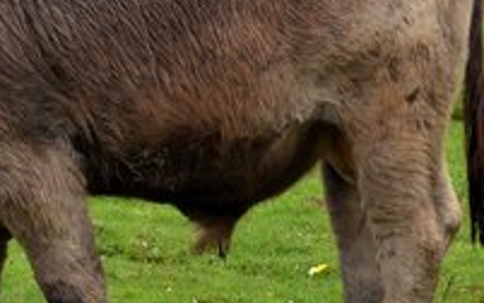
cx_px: 46
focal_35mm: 638
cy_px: -31
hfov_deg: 3.3
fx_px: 8423
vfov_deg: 2.1
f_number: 9
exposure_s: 1/640
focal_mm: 105
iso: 400
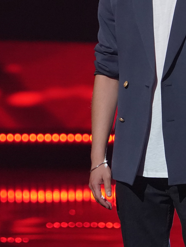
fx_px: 5278
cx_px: 172
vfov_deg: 2.7
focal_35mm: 737
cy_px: 46
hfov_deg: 2.0
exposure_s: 1/160
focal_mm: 251
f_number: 5.6
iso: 5000
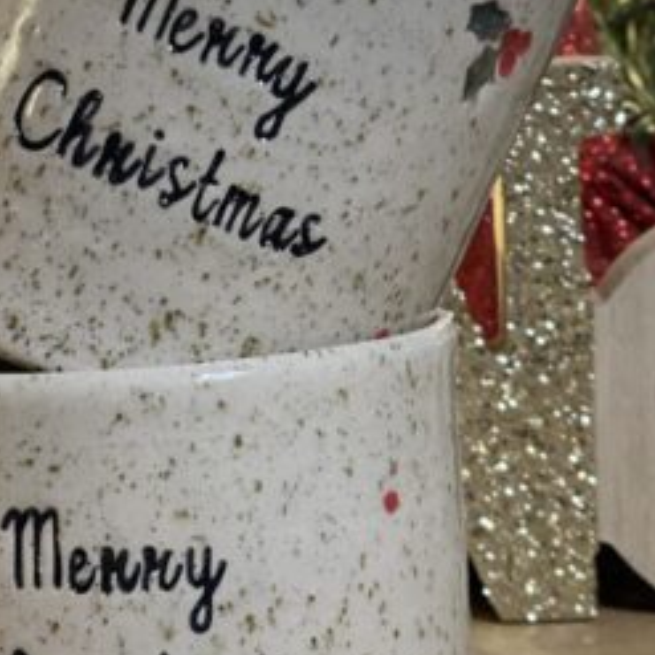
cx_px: 138
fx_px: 3190
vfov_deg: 11.7
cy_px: 244
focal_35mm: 149
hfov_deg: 11.7
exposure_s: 1/40
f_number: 2
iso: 200
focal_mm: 6
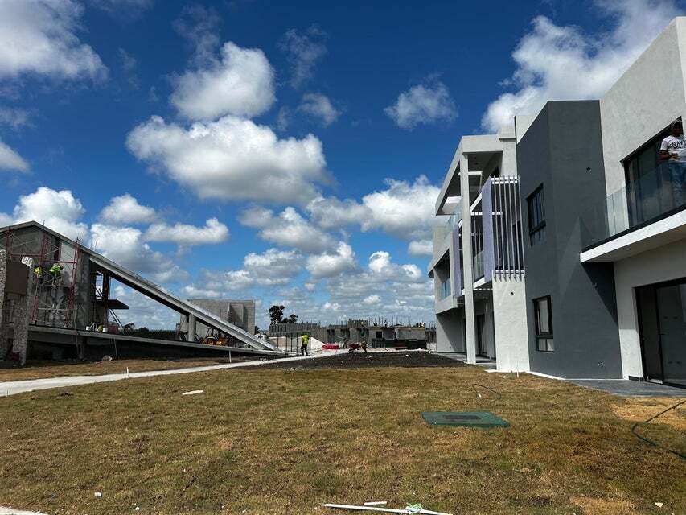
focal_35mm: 26
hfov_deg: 67.3
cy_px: 258
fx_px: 515
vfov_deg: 53.1
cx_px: 343
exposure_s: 1/7463
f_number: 1.5
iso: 50
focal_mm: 5.7
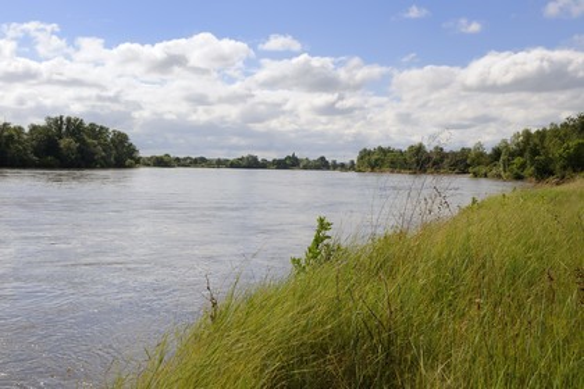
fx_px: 681
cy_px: 194
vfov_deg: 31.9
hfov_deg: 46.4
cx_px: 292
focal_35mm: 42
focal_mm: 42
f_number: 18
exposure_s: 1/125
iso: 200
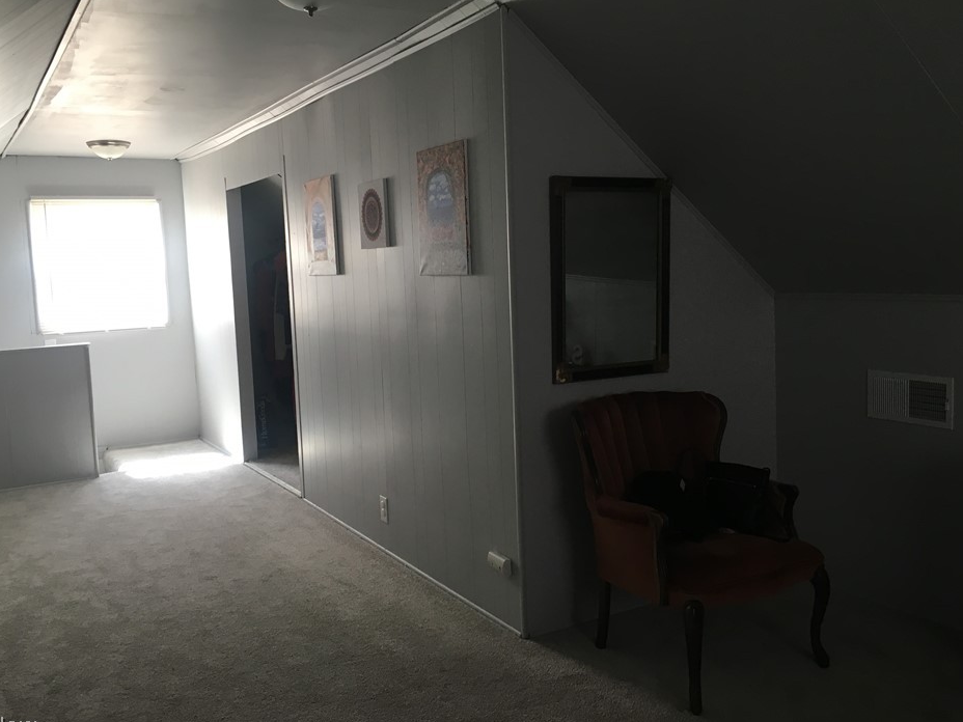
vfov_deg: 44.1
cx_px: 461
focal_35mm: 32
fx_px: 890
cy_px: 344
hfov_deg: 56.8
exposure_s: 1/30
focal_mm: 4.15
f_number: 2.2
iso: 64
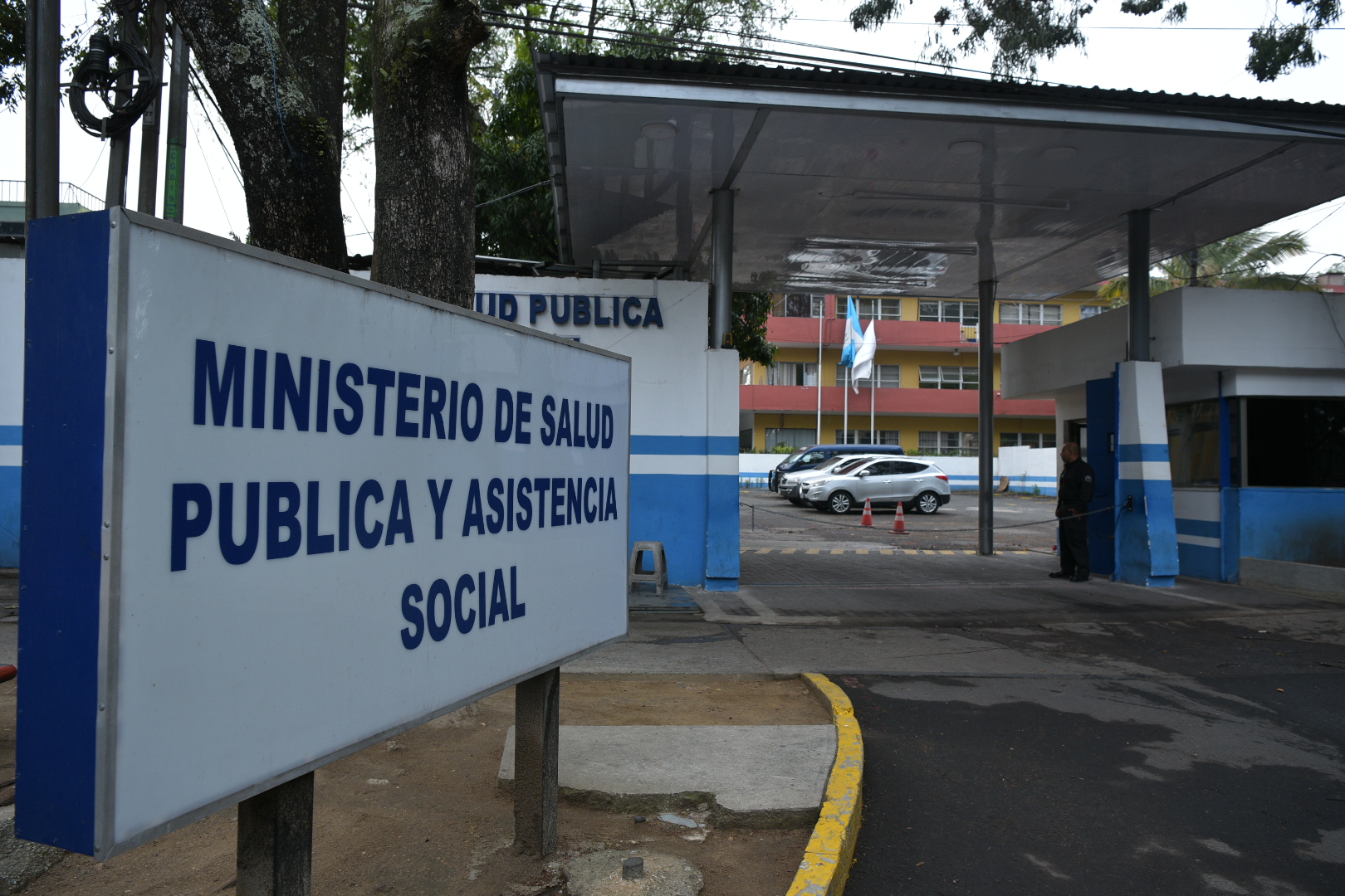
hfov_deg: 73.7
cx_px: 672
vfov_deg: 53.1
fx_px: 897
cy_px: 448
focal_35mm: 24
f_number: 5
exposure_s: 1/100
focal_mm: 24
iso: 500
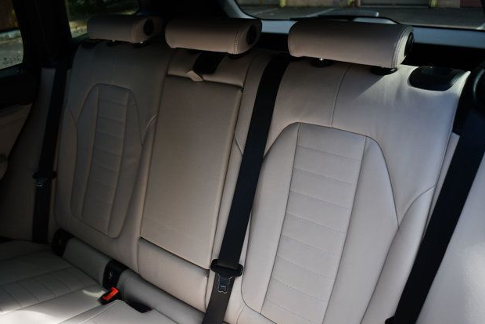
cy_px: 162
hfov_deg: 58.7
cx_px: 246
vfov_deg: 41.2
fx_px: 431
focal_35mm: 32
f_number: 3.8
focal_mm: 21
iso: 400
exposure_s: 1/250
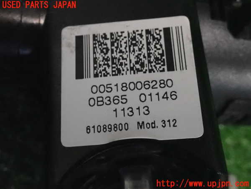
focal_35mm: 62
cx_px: 126
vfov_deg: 23.7
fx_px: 450
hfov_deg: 31.2
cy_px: 94
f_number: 3.6
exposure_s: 1/100
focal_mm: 11.09
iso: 6400
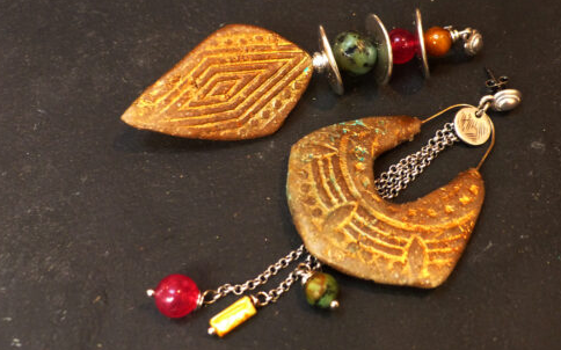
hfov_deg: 43.4
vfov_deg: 27.9
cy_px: 143
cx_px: 323
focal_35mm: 46
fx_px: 703
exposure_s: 1/30
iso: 400
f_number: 2.8
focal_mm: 6.3
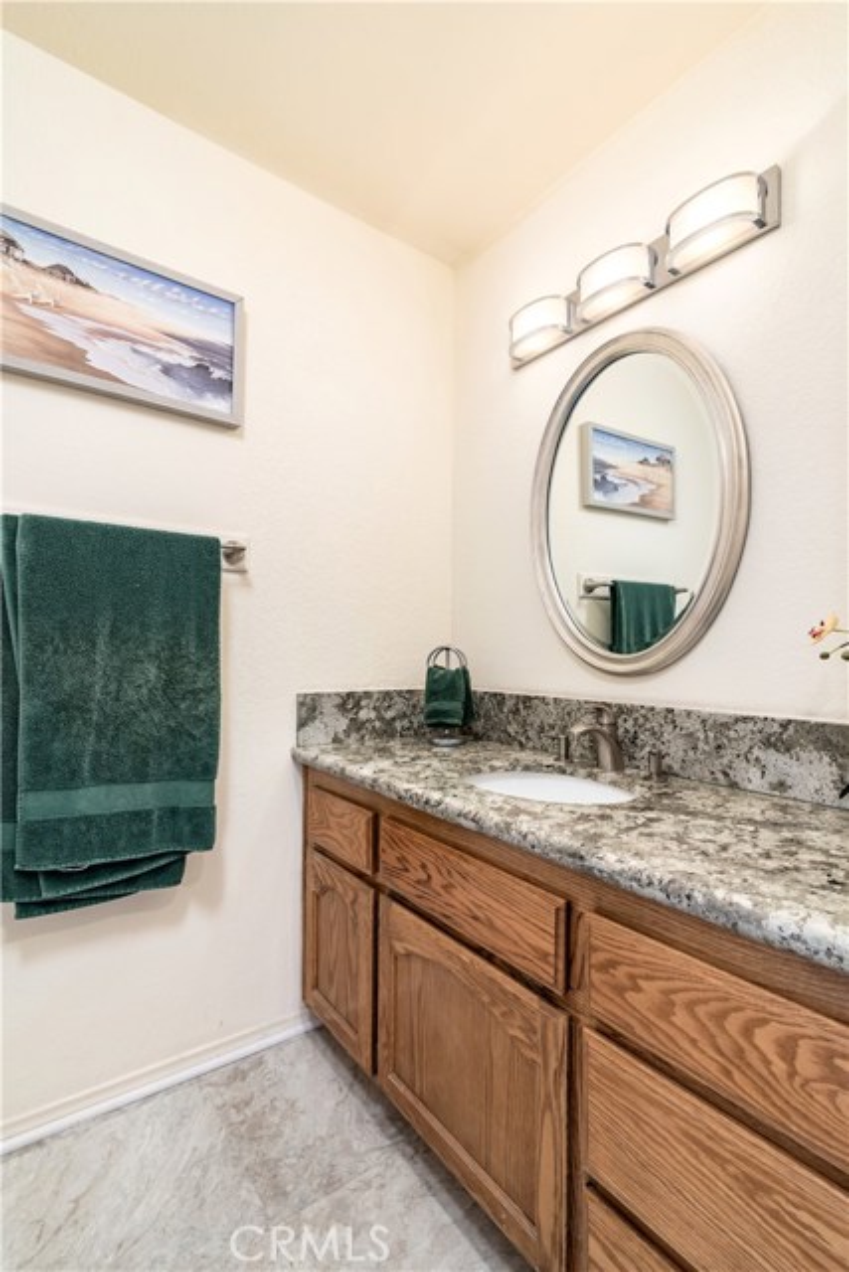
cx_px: 424
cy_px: 636
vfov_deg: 96.7
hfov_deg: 73.8
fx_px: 566
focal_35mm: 16
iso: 320
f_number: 8
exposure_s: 1/160
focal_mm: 16
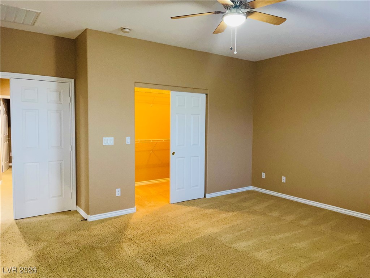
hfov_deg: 67.3
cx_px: 185
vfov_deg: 53.1
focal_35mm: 26
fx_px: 278
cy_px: 139
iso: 400
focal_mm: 5.1
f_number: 1.6
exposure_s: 1/60
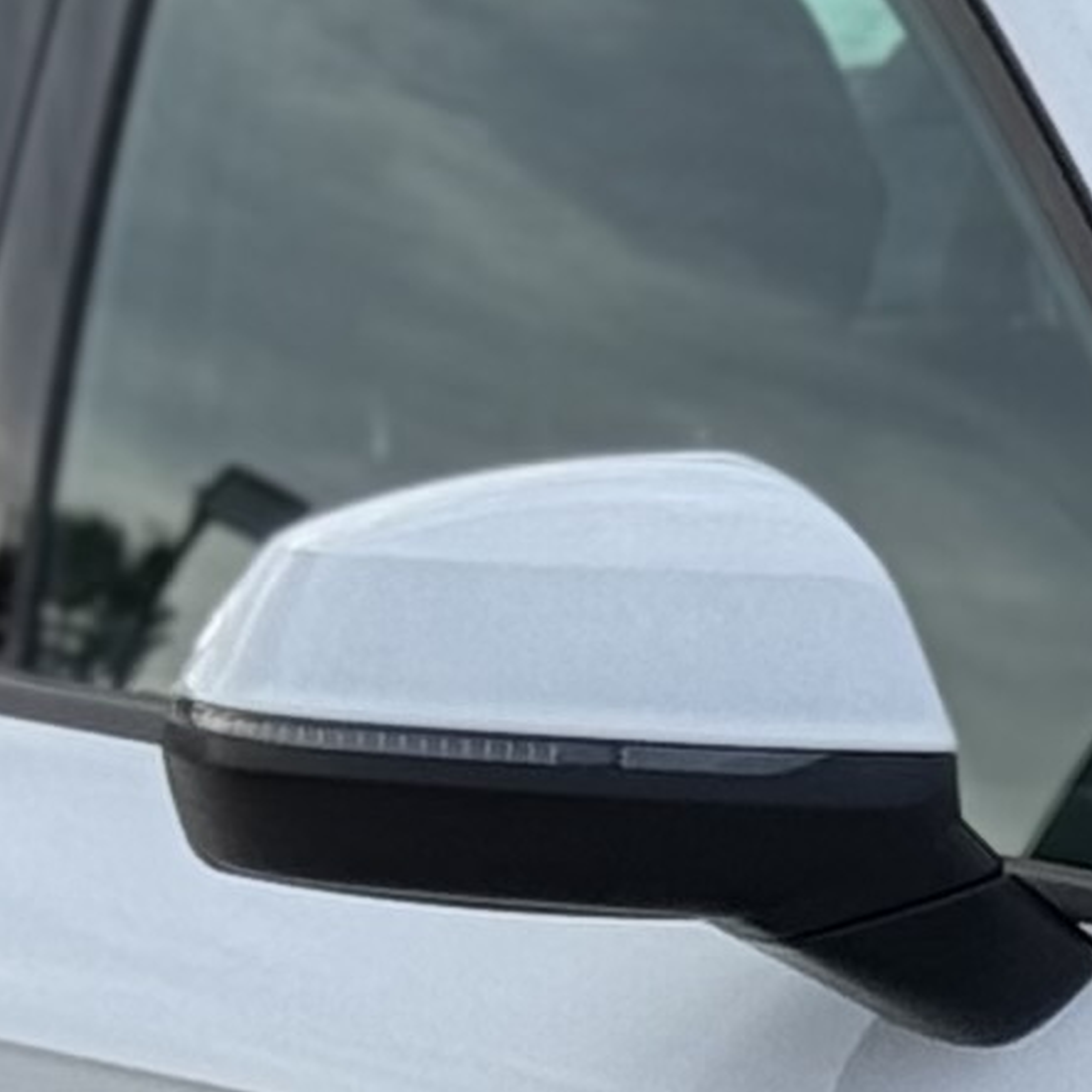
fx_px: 13776
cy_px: 1785
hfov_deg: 4.4
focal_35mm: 386
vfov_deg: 4.5
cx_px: 2933
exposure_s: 1/1458
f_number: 1.78
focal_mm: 6.76
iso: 64
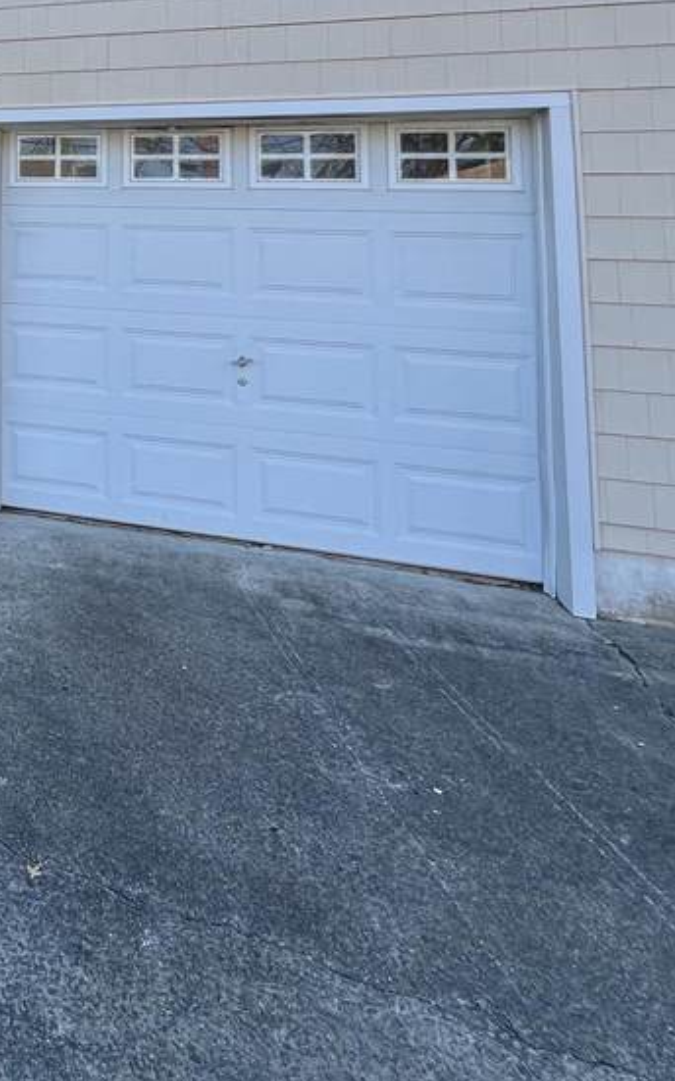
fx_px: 943
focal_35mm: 32
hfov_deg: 30.0
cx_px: -234
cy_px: 151
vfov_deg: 53.7
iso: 32
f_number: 1.8
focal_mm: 1.57
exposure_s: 1/229
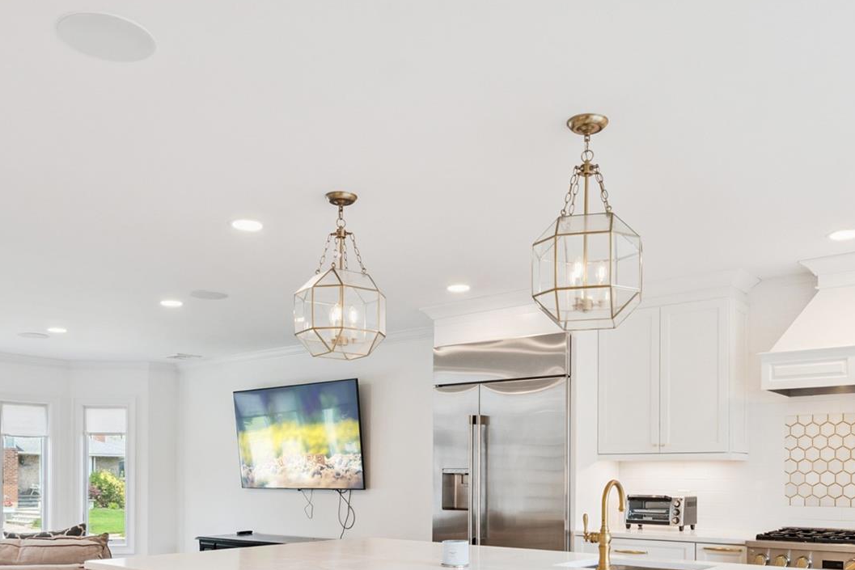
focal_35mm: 31
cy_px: 452
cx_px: 438
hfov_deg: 60.3
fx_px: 736
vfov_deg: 40.7
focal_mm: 16
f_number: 6.3
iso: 320
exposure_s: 1/80
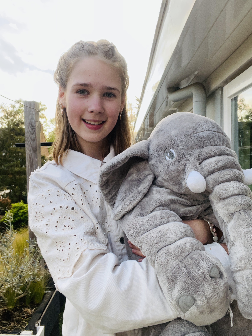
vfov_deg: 60.0
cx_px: 126
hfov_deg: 46.8
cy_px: 168
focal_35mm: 30
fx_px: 291
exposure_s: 1/121
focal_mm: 2.71
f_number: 2.2
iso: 64
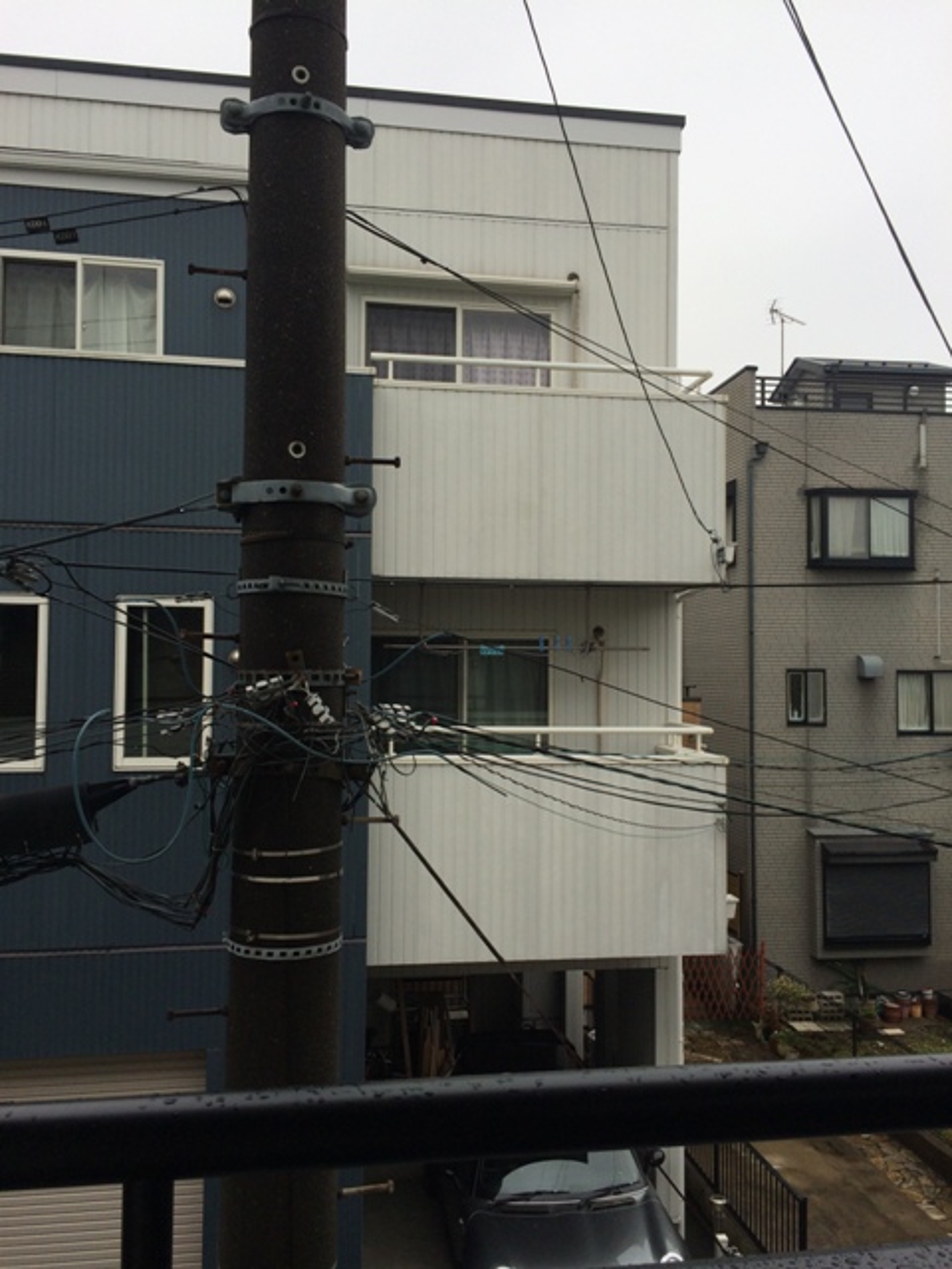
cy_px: 634
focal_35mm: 29
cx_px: 476
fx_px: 1063
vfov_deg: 61.7
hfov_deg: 48.2
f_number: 2.2
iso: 32
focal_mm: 4.15
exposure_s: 1/351
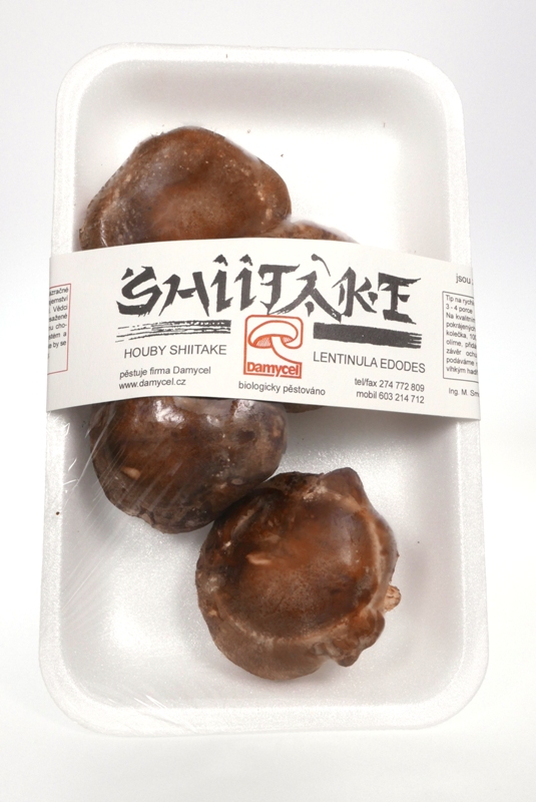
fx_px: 1114
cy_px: 401
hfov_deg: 27.0
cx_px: 268
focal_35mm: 50
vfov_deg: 39.6
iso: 800
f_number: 16
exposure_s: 1/50
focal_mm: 22.7
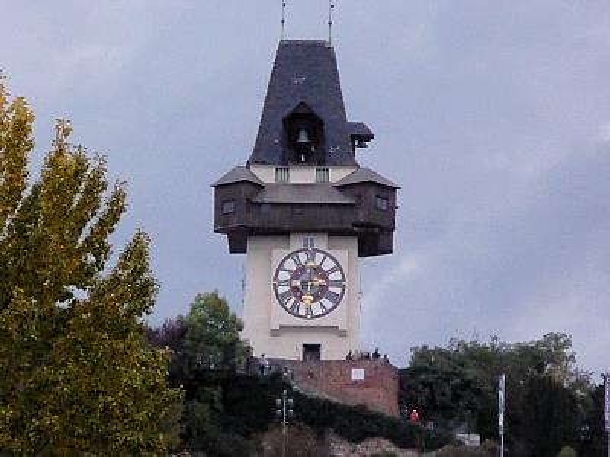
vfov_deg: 3.3
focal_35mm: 444
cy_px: 228
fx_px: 7824
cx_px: 305
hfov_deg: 4.5
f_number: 6
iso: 3200
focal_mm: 71.7
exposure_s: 1/50
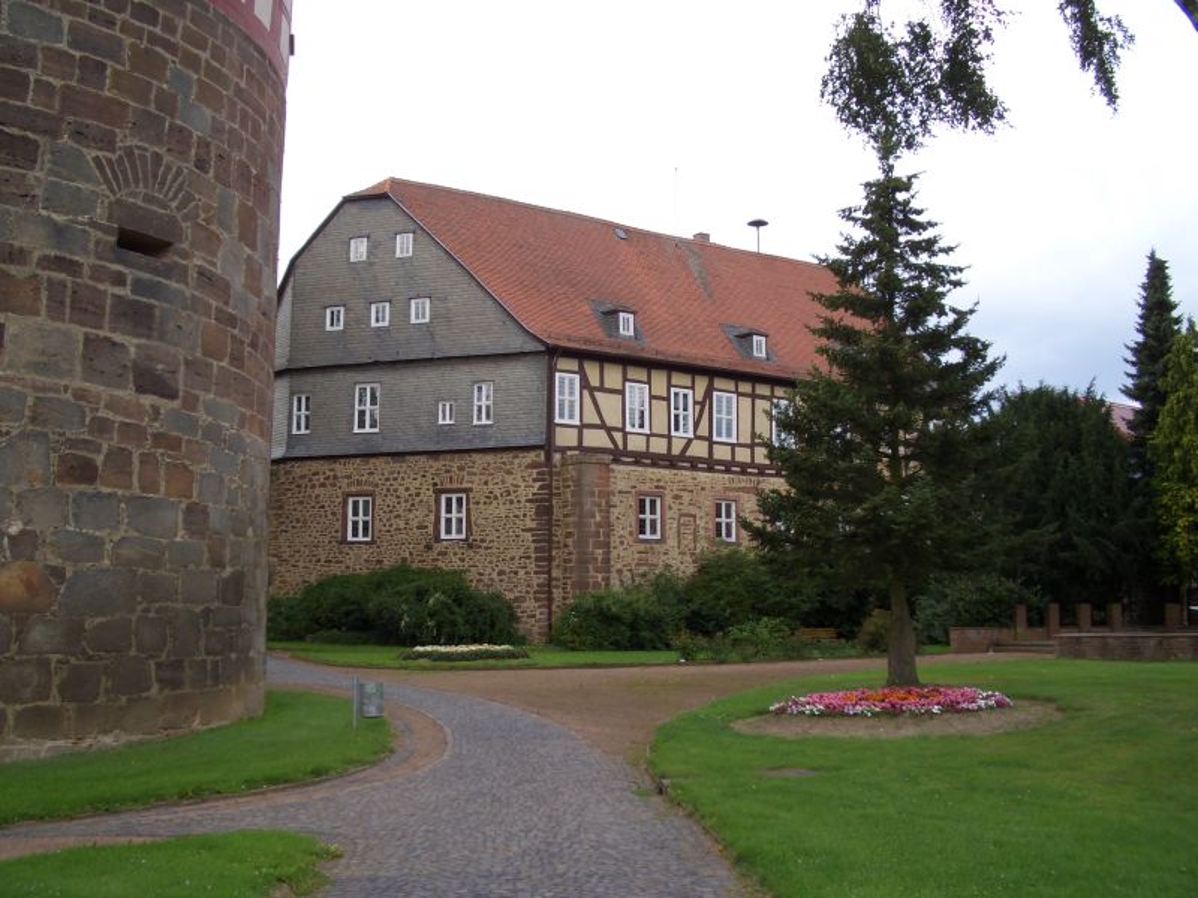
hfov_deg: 52.6
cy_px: 449
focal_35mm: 35
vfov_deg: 40.7
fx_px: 1211
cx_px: 599
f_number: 4.3
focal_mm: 5.8
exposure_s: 1/160
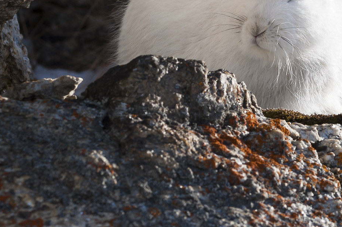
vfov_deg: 2.3
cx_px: 293
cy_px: 2
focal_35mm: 598
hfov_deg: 3.4
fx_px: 5677
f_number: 11
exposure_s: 1/320
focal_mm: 230
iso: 250
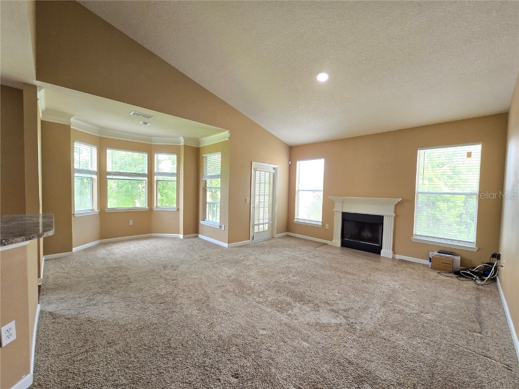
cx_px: 260
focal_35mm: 13
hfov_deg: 106.2
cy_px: 194
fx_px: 195
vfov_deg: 89.9
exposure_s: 1/60
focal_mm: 2.2
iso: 160
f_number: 2.2
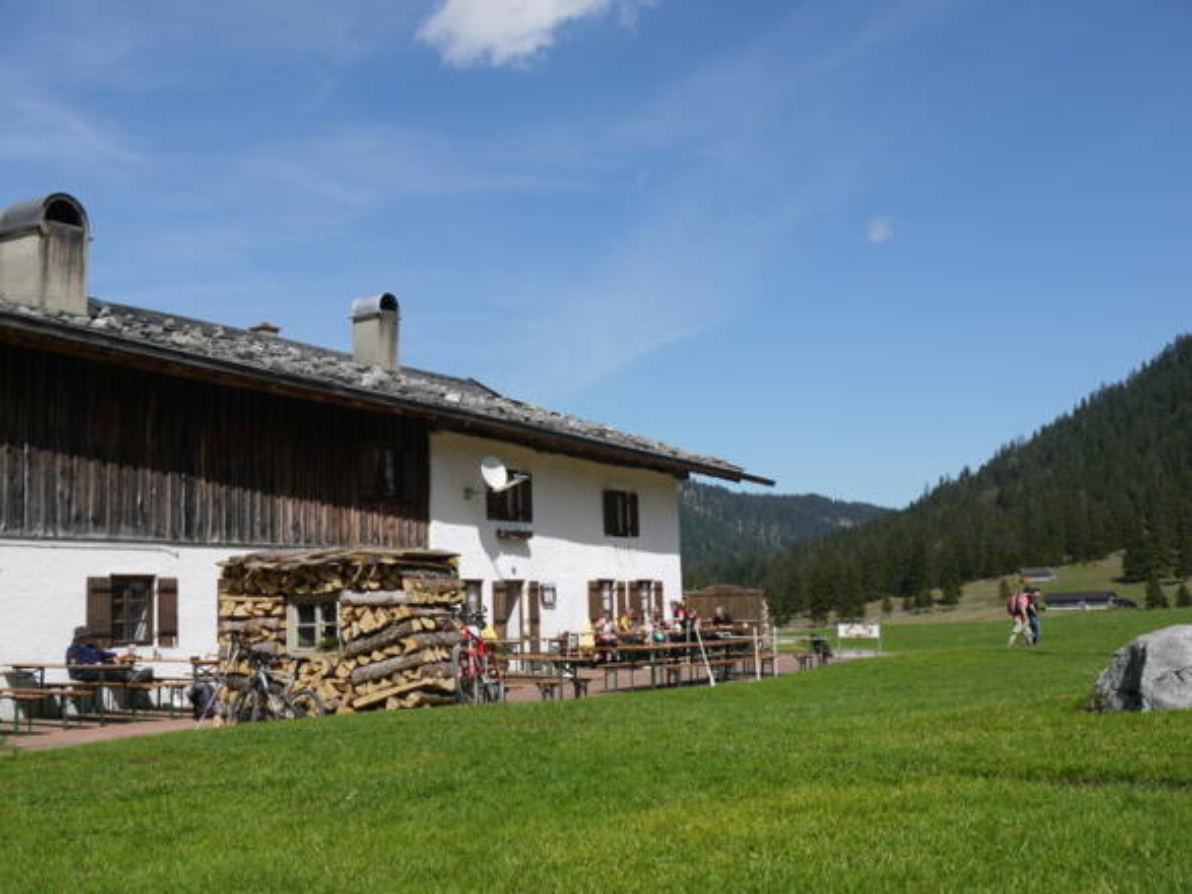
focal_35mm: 44
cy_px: 447
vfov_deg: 32.9
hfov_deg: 43.0
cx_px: 596
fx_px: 1515
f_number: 9
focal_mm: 22
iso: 100
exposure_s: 1/320
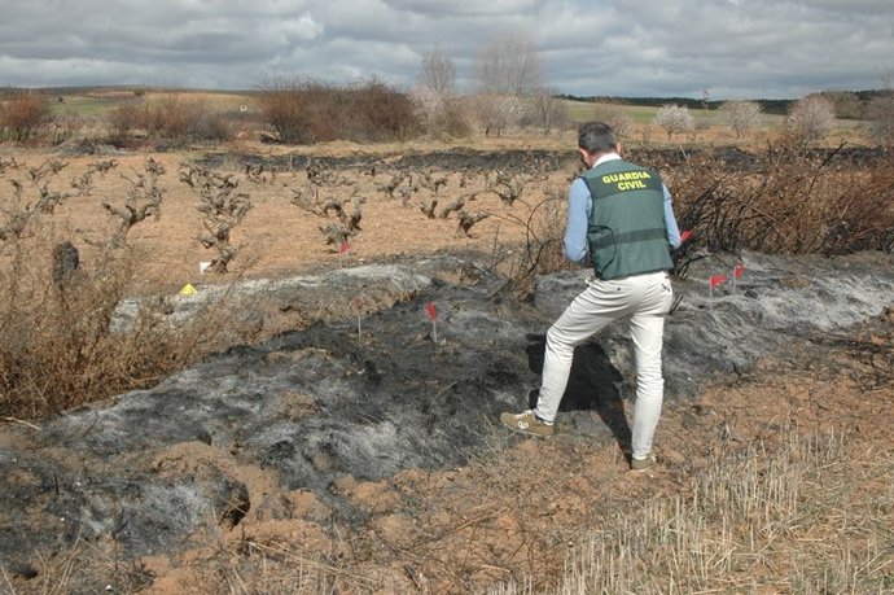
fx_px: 1042
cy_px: 298
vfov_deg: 31.8
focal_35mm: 42
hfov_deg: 46.4
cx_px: 447
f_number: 9.5
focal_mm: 28
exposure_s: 1/350
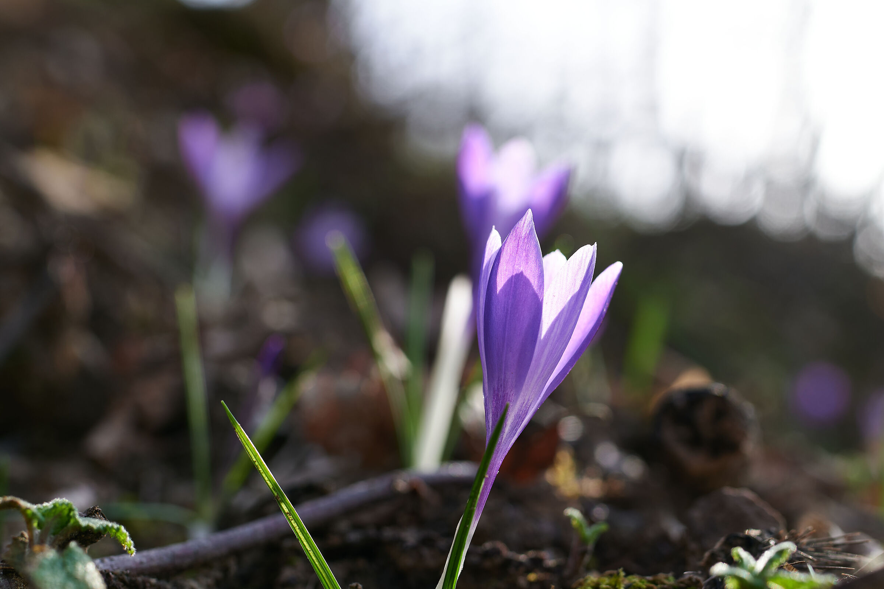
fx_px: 1104
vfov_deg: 29.8
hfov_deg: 43.6
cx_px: 442
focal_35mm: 45
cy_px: 294
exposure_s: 1/100
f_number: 5.6
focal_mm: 45
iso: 125
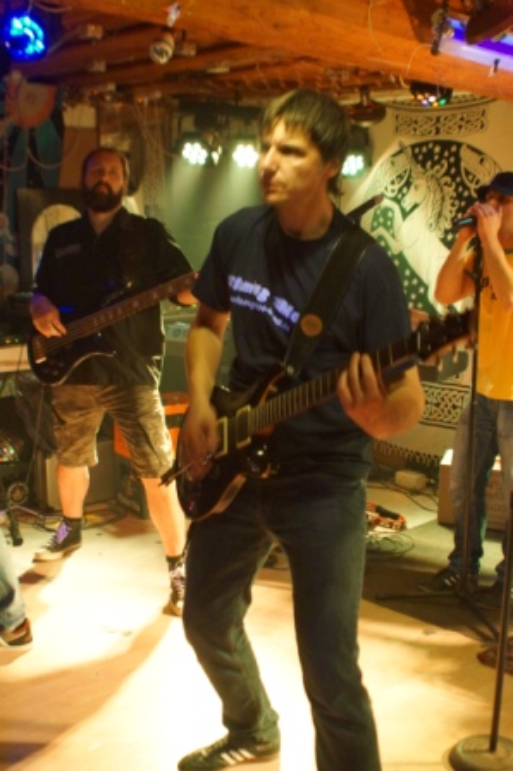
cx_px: 256
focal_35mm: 42
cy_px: 386
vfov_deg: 46.4
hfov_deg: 31.8
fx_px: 899
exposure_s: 1/30
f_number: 3.5
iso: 3200
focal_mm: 28
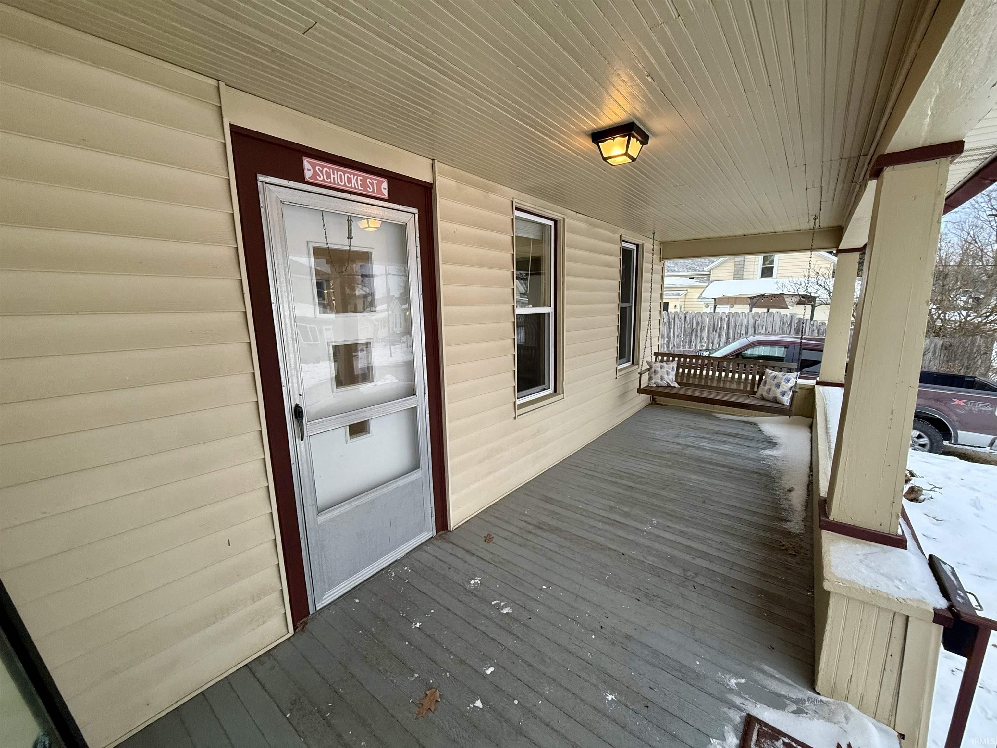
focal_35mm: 14
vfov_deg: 85.7
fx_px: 403
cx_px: 498
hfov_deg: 102.1
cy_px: 374
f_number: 2.2
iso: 250
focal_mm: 2.22
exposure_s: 1/120
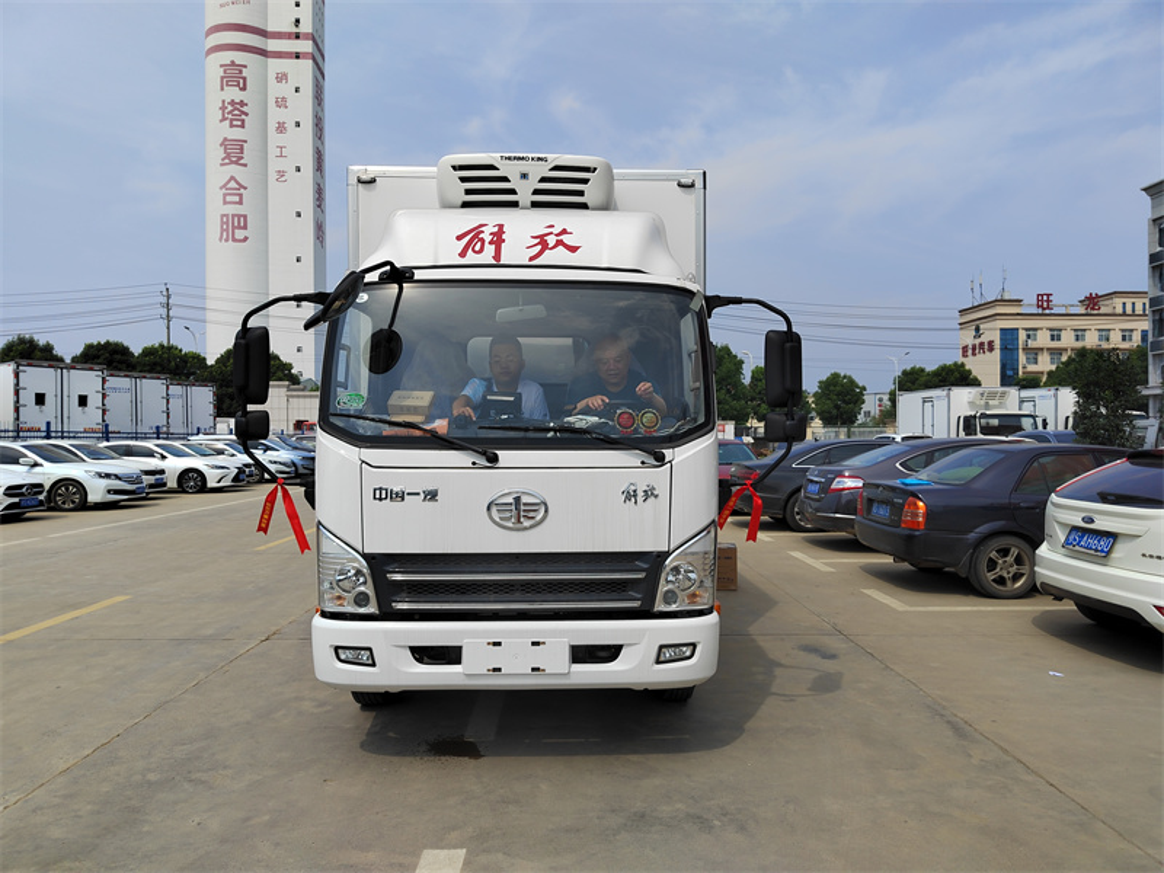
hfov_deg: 73.9
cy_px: 436
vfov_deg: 58.9
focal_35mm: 23
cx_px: 582
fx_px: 773
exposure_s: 1/742
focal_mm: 5.52
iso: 100
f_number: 1.9
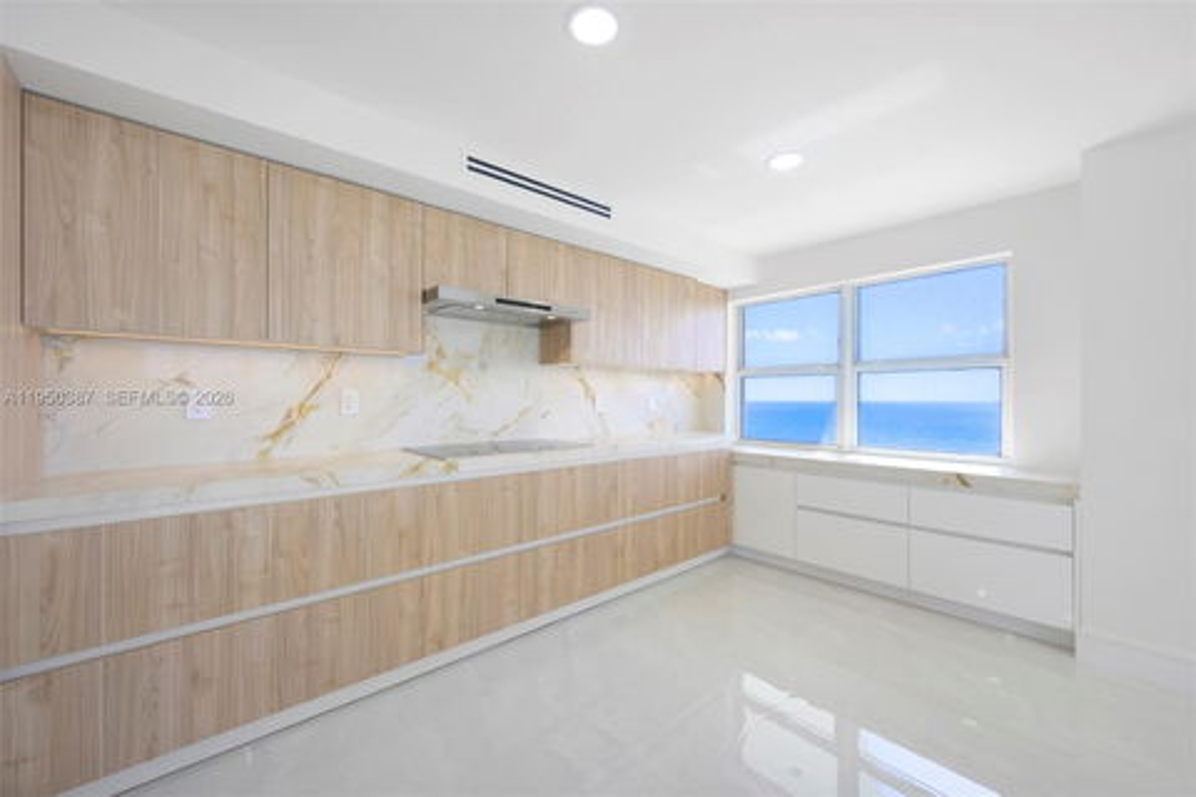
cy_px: 398
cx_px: 598
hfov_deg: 104.3
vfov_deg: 81.2
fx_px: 465
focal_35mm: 14
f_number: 9
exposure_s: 1/13
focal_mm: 14
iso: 100
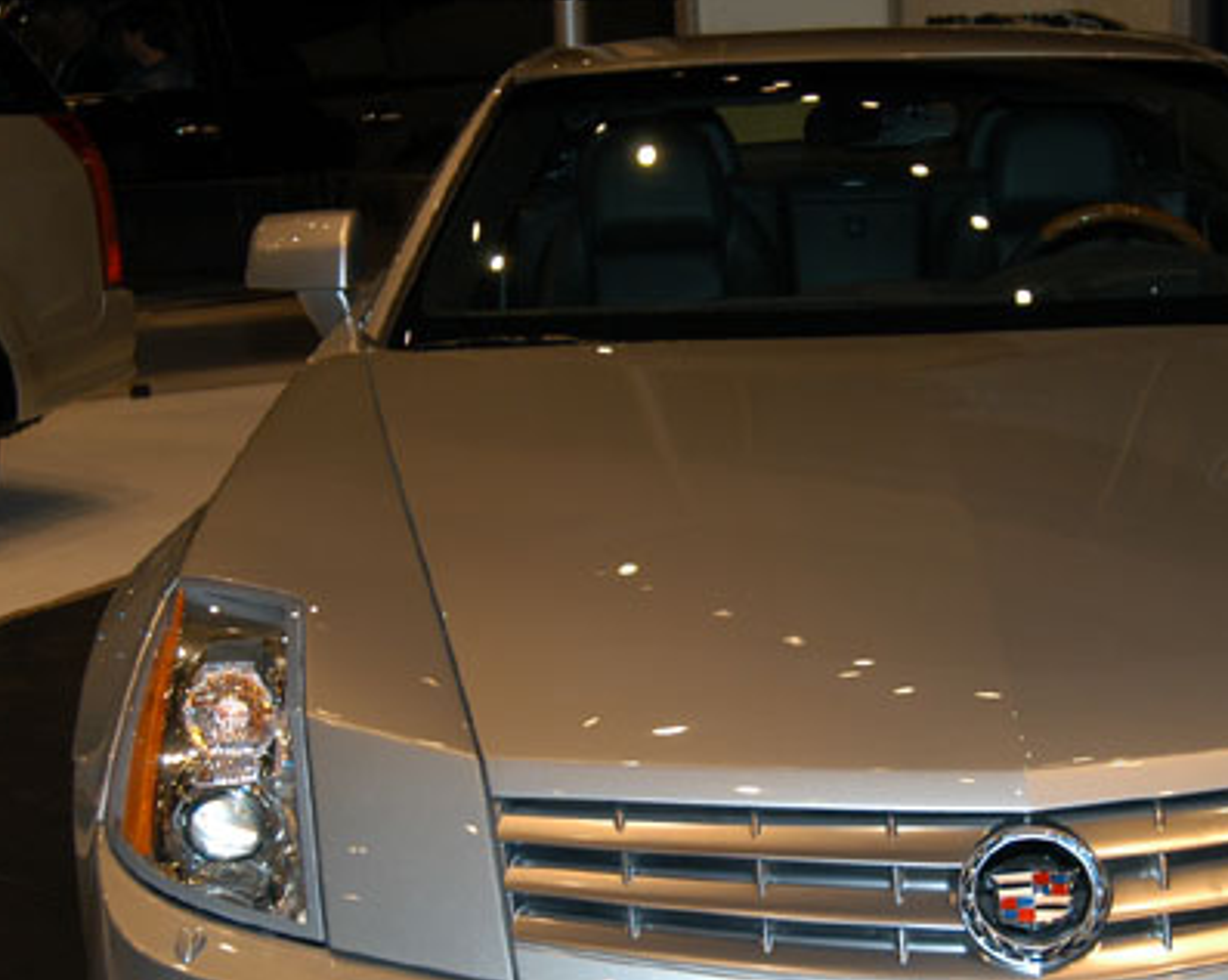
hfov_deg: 26.1
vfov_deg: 21.2
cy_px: 590
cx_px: 933
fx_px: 2615
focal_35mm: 72
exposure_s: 1/60
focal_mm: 30
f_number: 5
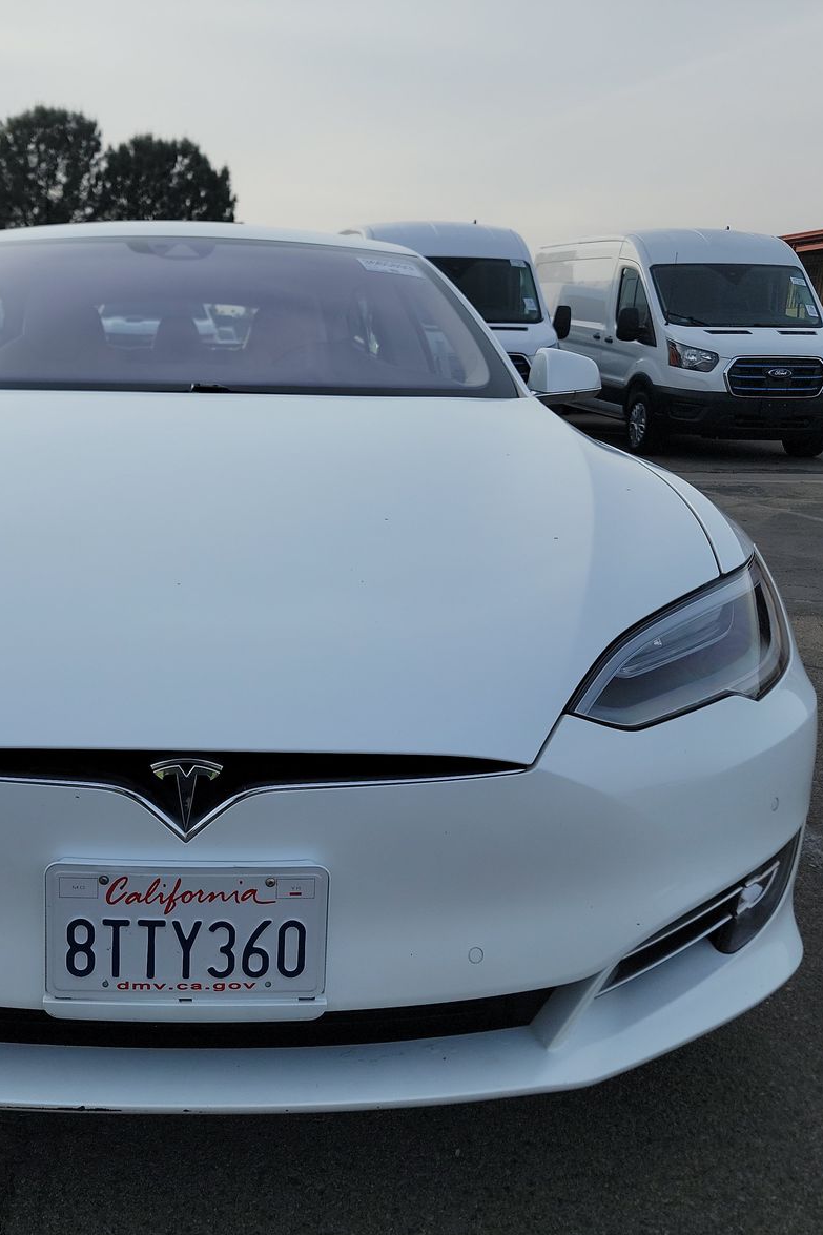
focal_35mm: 34
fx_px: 1166
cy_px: 630
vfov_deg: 55.8
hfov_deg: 37.7
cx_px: 182
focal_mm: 6.7
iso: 50
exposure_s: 1/758
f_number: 1.8
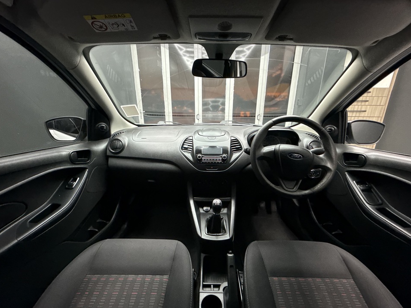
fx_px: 178
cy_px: 165
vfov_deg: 81.6
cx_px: 208
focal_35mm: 15
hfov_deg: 98.2
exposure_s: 1/50
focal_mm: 2.22
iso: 640
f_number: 2.2
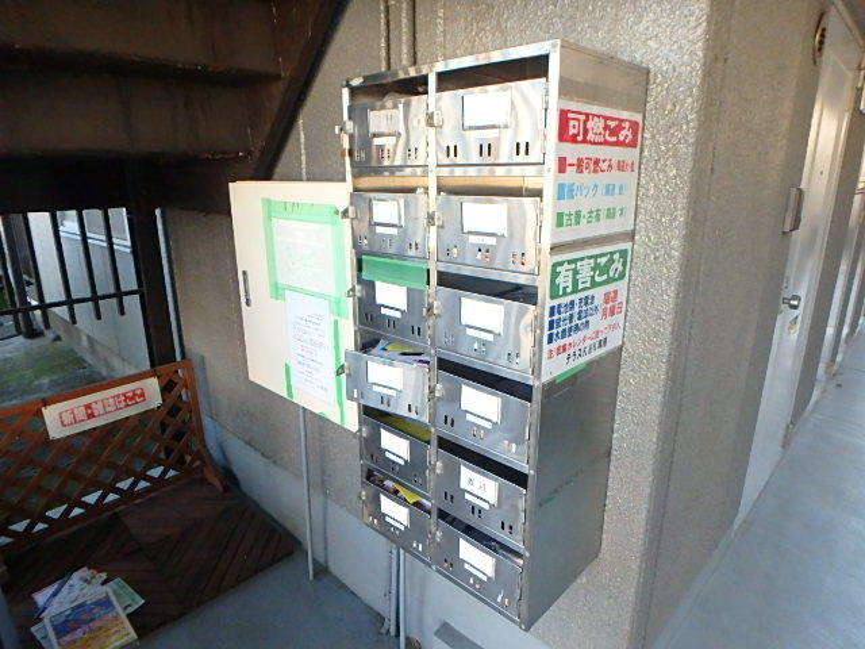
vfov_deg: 63.4
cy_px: 324
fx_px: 525
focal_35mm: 21
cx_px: 432
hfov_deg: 79.0
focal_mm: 3.7
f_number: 3.5
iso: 800
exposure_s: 1/200
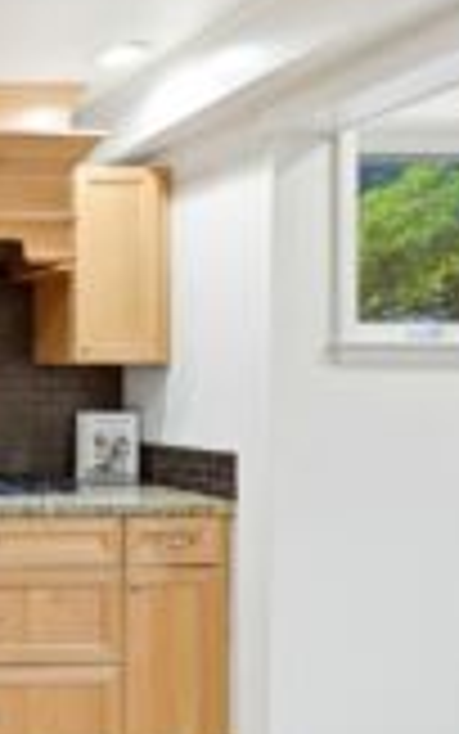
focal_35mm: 41
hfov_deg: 22.6
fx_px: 825
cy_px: 390
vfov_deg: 47.9
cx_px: -302
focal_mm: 16.5
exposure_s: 1/125
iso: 400
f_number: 9
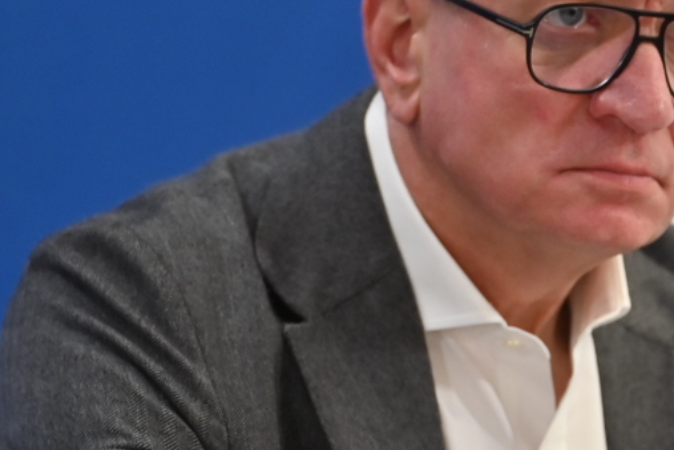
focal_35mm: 463
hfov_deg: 4.5
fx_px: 8668
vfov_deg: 3.0
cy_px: 280
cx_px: 550
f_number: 2.8
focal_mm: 145
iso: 720
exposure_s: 1/200
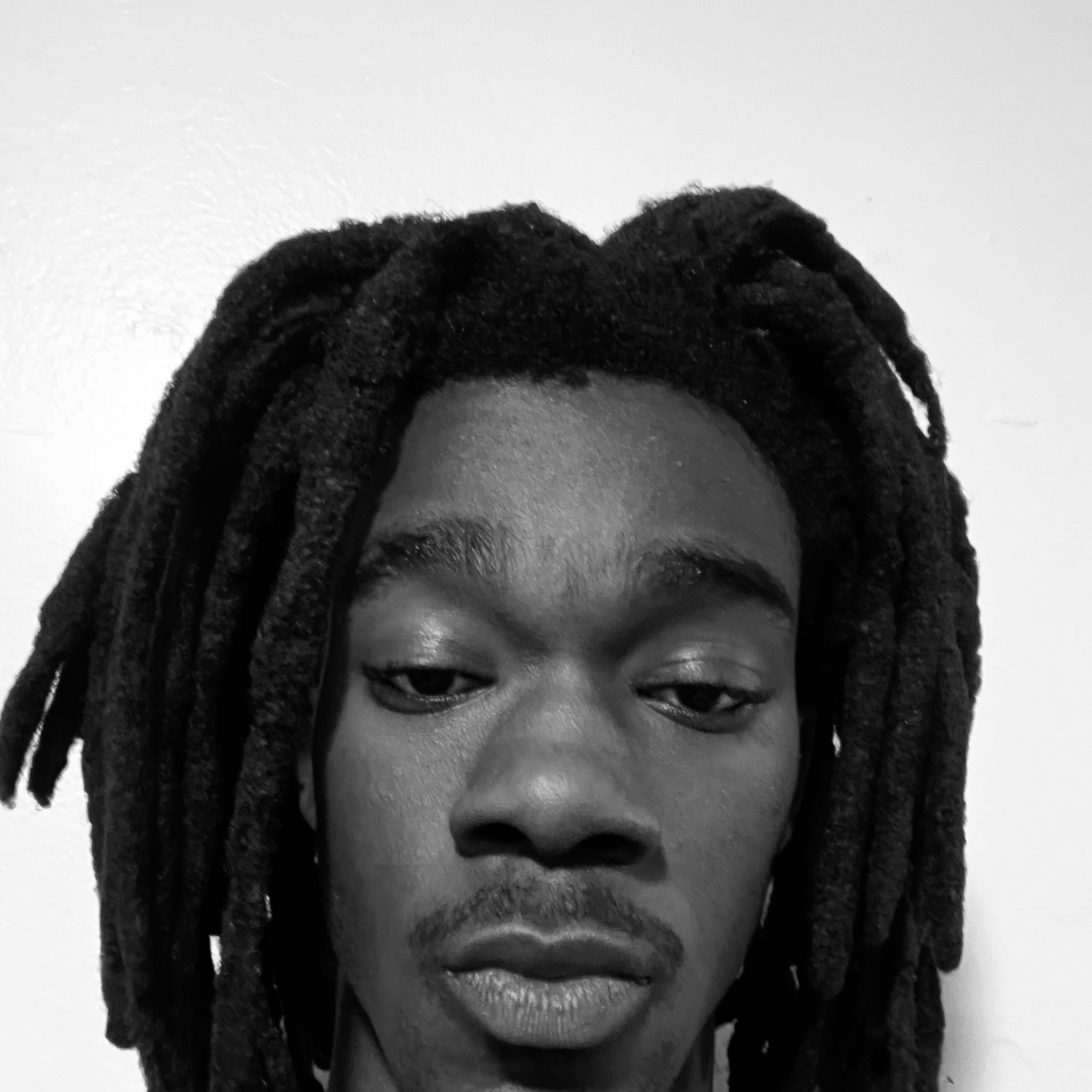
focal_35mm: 40
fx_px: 1428
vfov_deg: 41.7
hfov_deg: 41.9
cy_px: 645
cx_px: 537
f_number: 2.2
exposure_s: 1/15
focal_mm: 2.71
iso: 1000
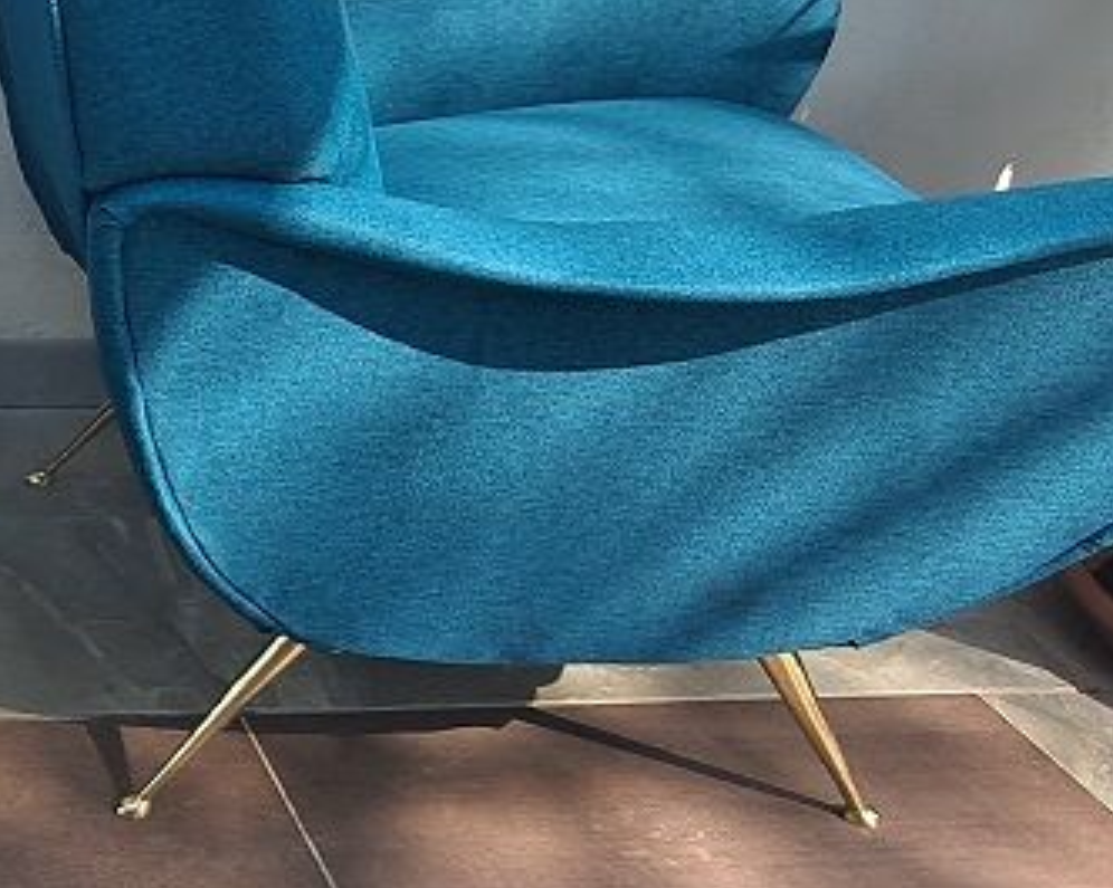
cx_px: -243
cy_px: 486
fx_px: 1678
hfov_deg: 30.7
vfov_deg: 29.6
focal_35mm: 51
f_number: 2.2
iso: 40
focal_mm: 1.74
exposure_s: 1/415
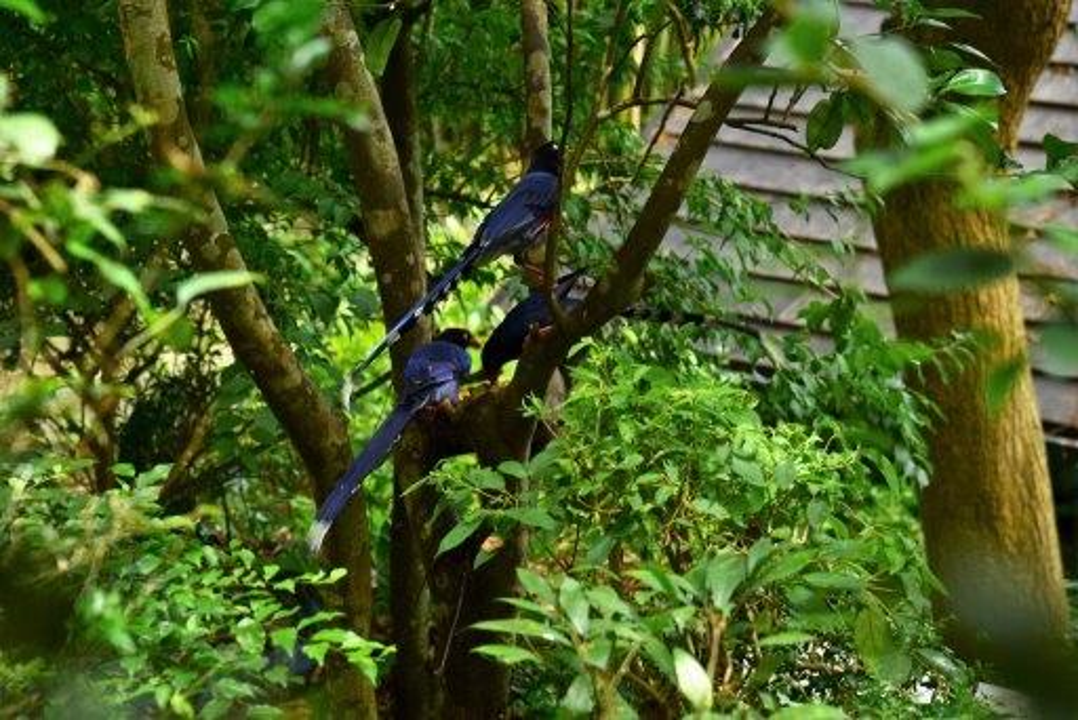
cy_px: 360
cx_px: 539
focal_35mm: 120
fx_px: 3595
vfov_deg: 11.4
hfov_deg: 17.1
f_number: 5.6
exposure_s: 1/100
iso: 100
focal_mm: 120
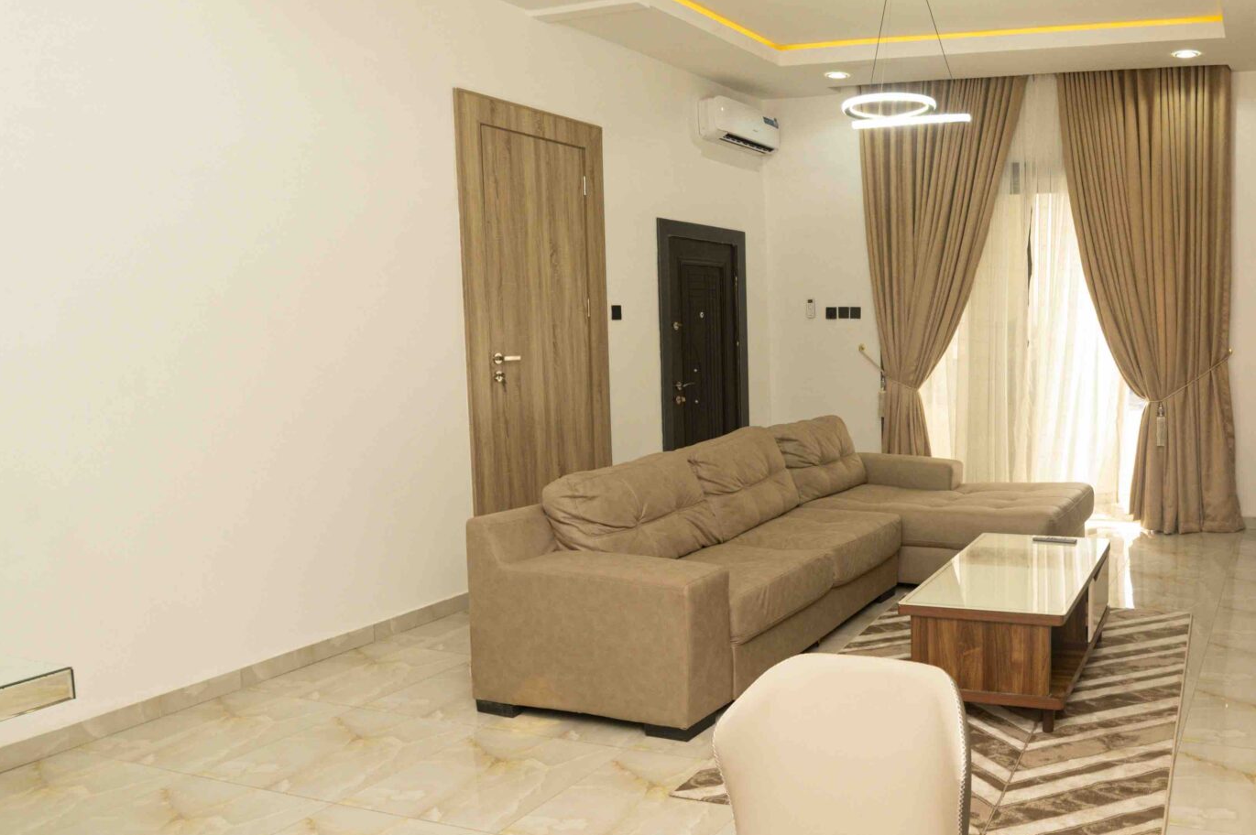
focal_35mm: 28
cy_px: 398
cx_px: 1009
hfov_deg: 60.2
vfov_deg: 46.3
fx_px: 976
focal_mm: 15
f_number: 4.5
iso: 800
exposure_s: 1/200
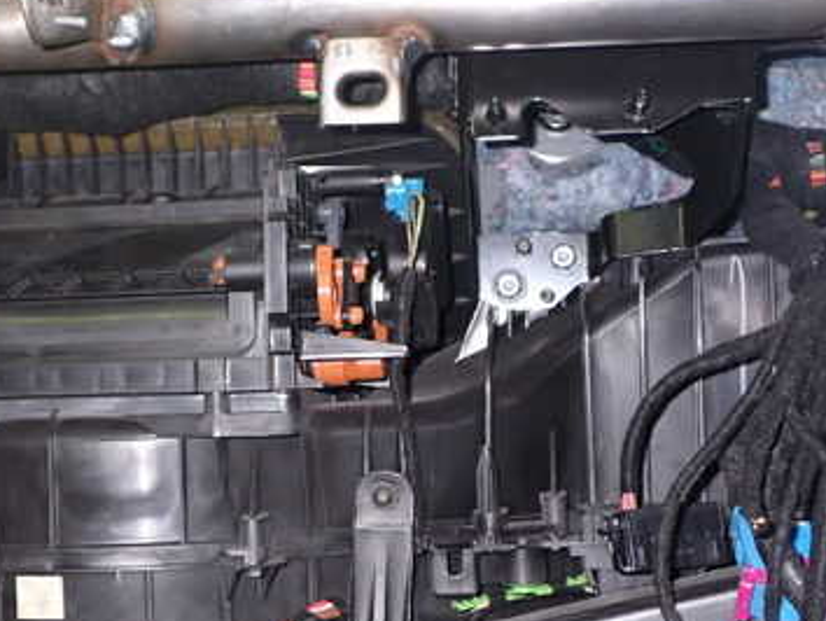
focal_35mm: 61
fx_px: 1457
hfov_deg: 31.6
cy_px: 397
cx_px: 334
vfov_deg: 24.0
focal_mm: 6.37
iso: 200
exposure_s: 1/40
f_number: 2.5
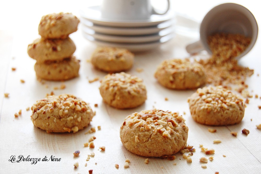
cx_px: 130
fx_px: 413
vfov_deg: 23.7
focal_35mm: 57
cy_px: 87
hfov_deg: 35.1
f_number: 7.1
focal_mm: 38
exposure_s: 1/60
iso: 400
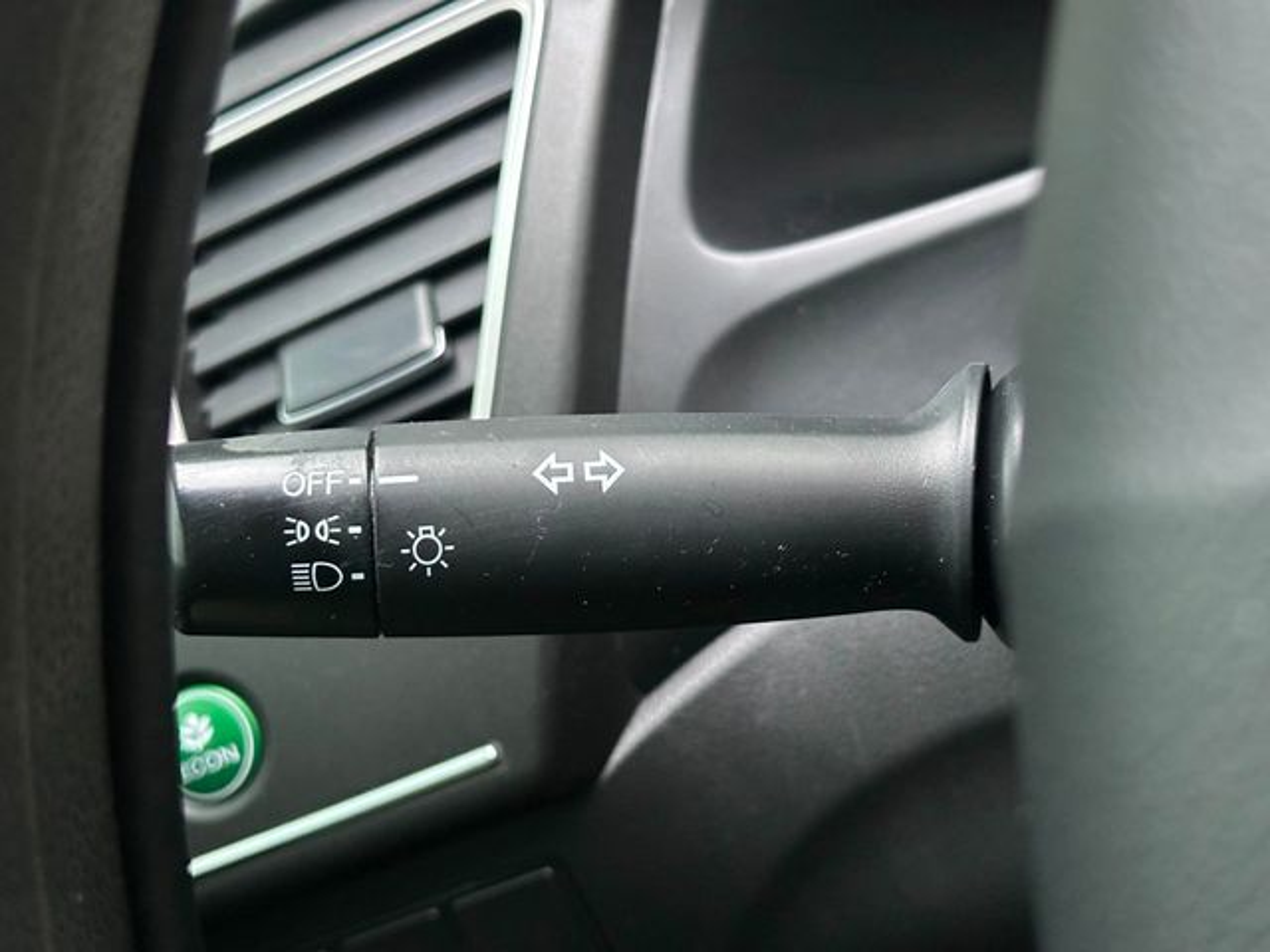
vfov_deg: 30.3
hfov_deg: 39.7
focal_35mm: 48
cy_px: 476
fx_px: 1761
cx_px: 635
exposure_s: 1/30
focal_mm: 6.86
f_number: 1.78
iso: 500
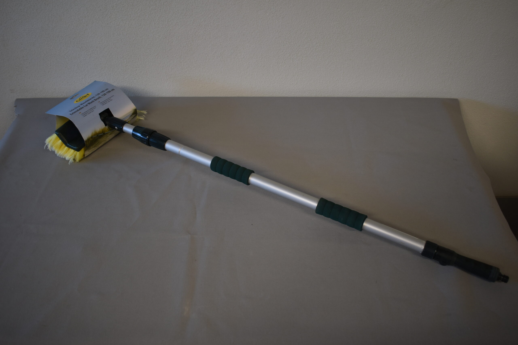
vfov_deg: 40.0
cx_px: 259
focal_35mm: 33
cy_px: 172
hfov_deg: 57.2
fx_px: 475
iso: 200
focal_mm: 22
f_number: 3.8
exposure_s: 1/30
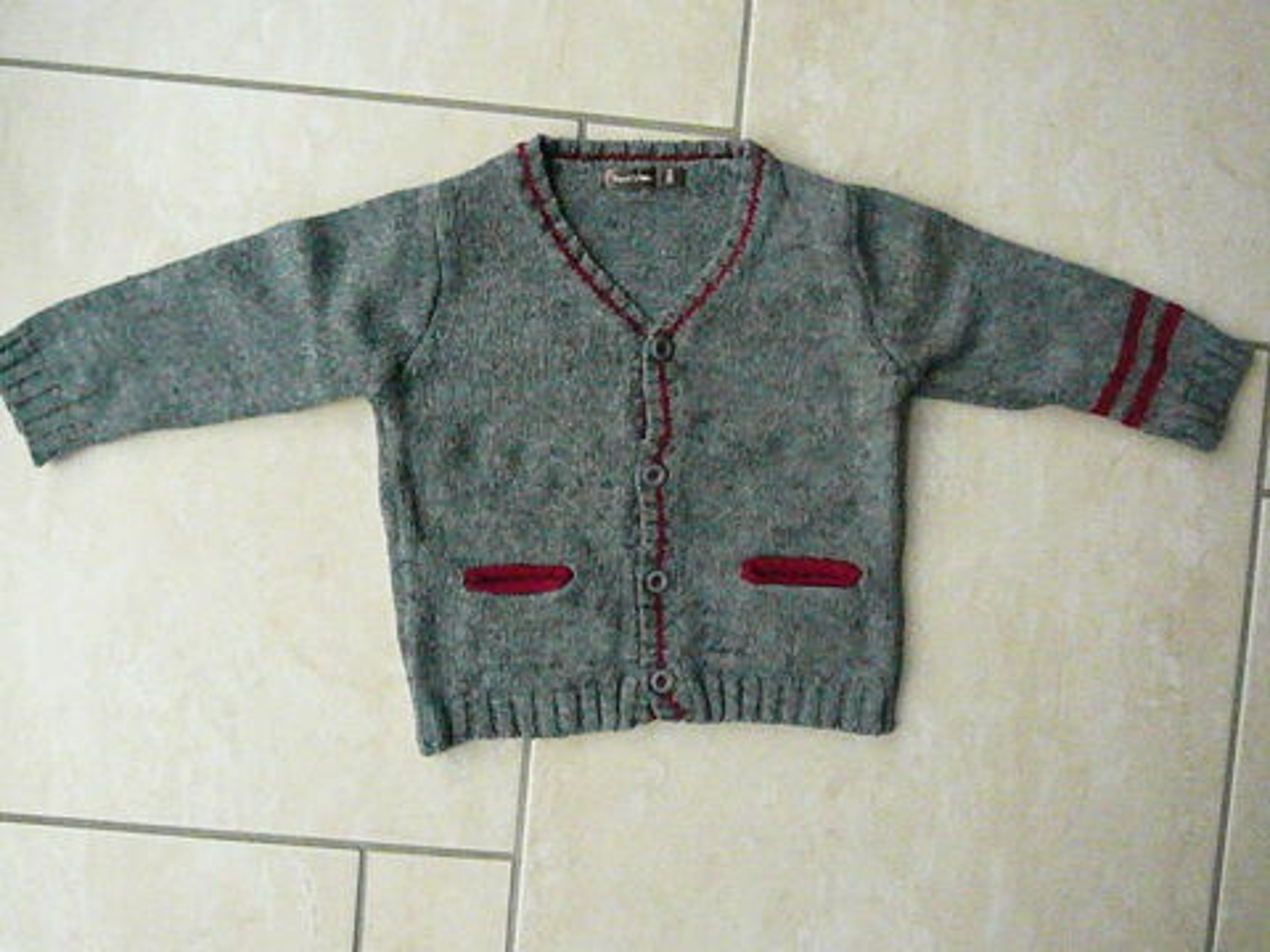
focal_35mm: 32
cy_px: 476
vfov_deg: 44.2
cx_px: 635
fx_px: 1174
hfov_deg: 56.8
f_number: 9
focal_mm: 5.2
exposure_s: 1/400
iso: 3200
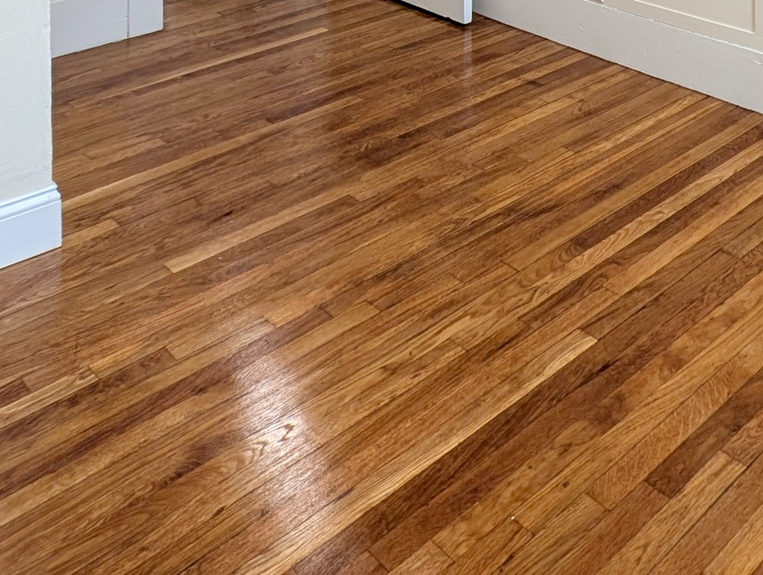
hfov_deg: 46.4
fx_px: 861
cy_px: -322
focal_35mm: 39
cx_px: 556
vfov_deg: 25.7
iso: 41
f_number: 1.95
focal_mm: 2.23
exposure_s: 1/40
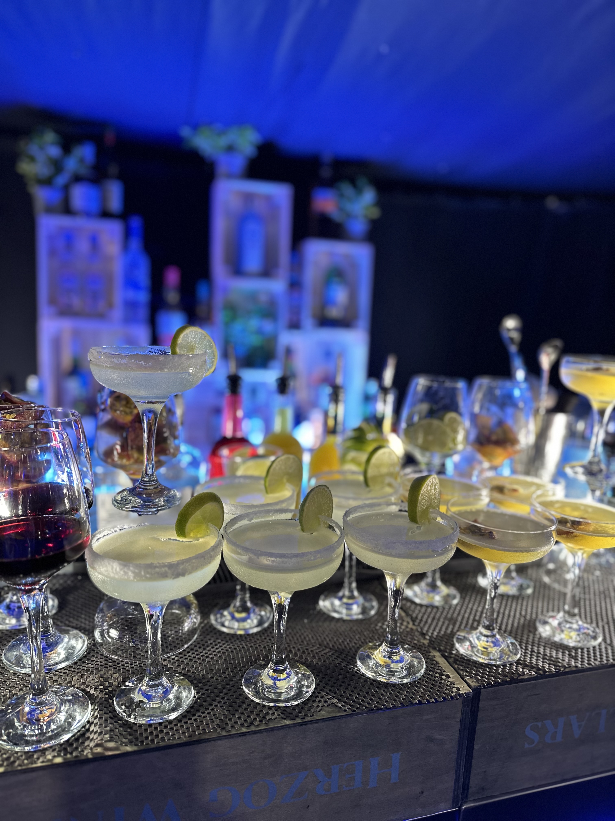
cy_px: 410
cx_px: 308
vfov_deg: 71.6
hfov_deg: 56.8
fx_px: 569
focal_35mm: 24
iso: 200
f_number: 1.78
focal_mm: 6.86
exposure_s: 1/80
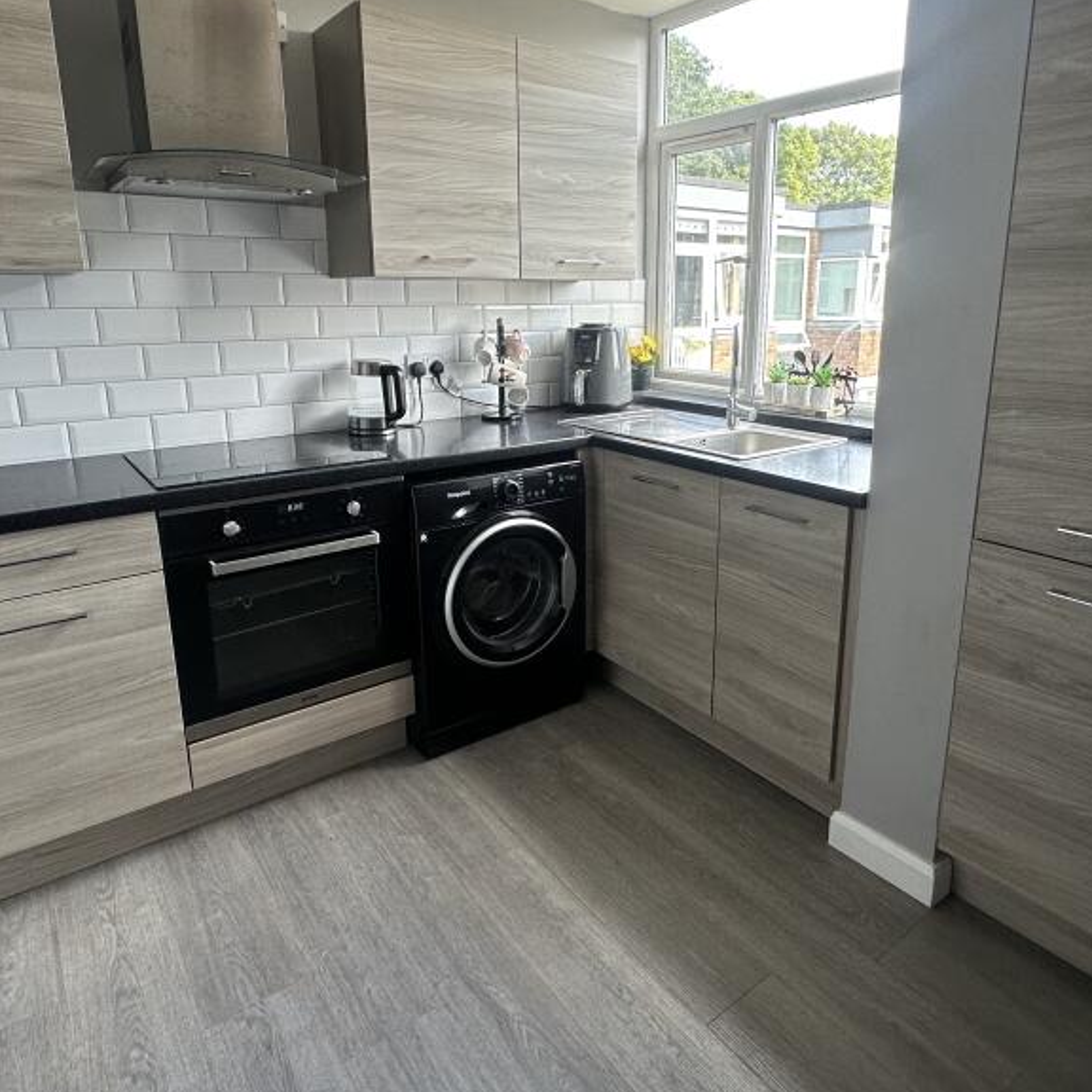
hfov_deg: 69.5
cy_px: 468
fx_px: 785
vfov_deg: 69.3
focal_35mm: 22
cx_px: 588
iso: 64
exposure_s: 1/99
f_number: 2.2
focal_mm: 2.22
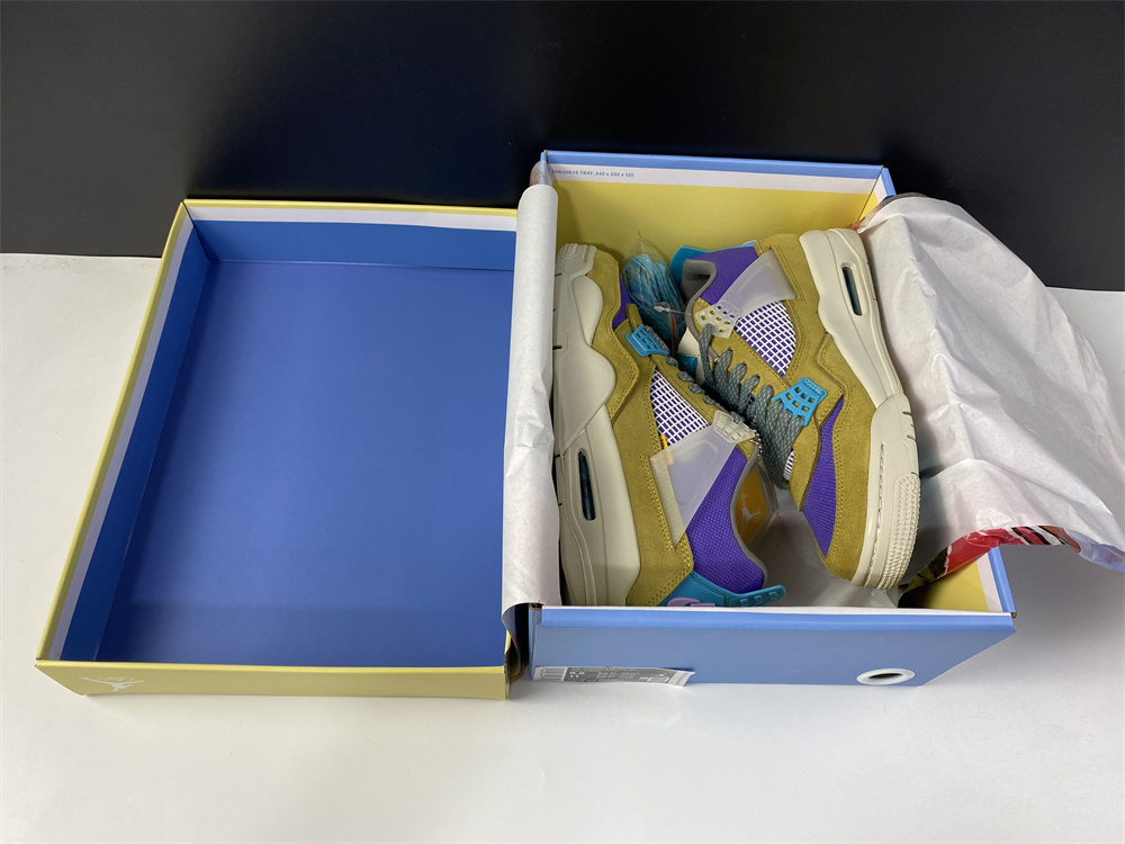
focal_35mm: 26
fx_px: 845
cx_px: 562
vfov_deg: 53.1
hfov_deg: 67.3
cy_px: 422
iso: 80
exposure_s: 1/100
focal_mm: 4.25
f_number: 1.8
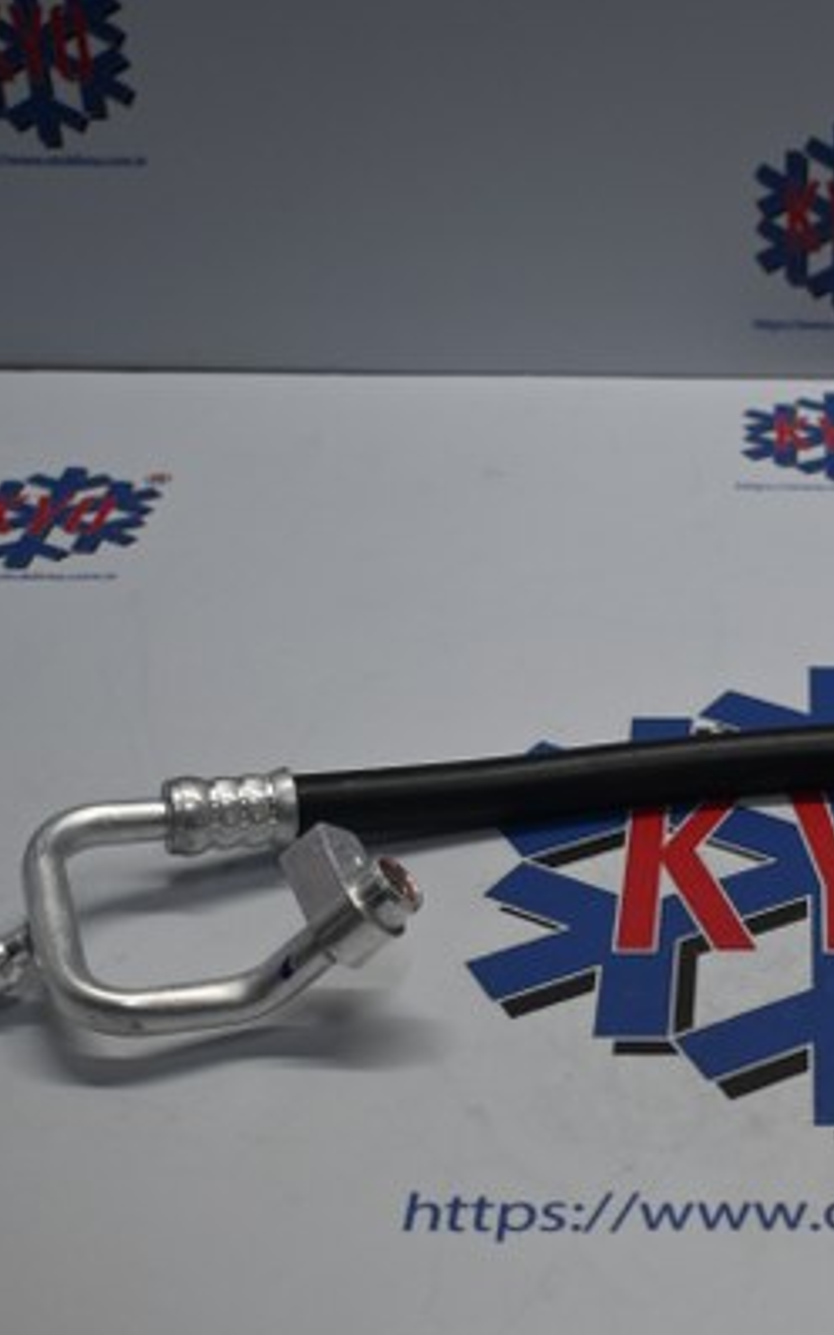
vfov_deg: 35.2
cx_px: 834
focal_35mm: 58
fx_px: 2102
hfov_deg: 21.6
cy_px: 669
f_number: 4.2
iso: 400
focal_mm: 25
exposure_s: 1/160
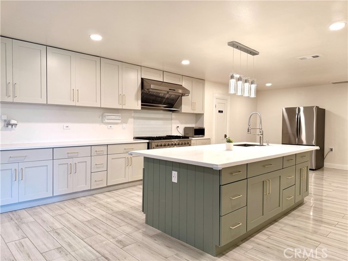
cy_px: 130
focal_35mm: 24
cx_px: 174
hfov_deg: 71.6
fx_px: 241
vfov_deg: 56.8
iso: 200
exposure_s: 1/121
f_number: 1.78
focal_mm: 6.76
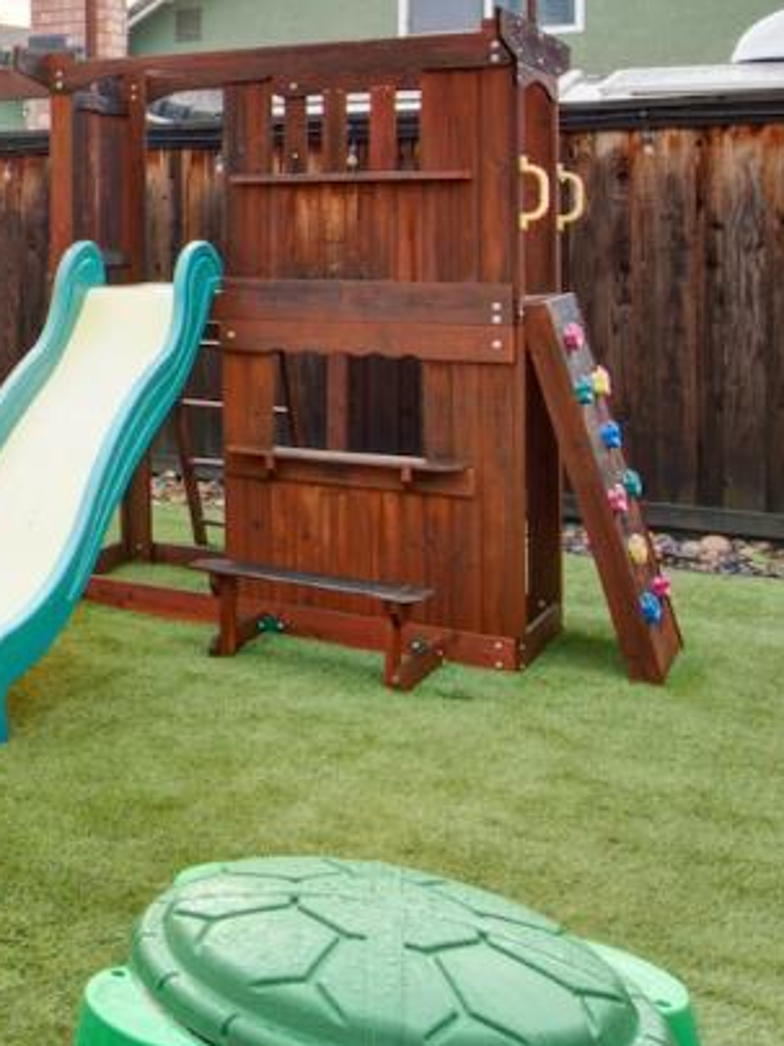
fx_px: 1510
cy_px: 212
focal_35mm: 50
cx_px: -411
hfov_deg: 23.1
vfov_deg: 36.9
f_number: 14
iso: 100
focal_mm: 14
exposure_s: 1/30
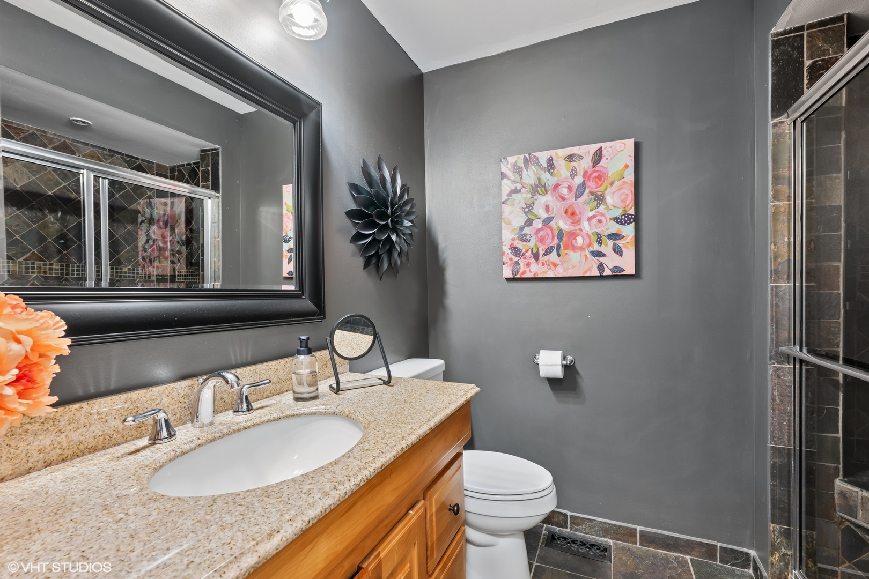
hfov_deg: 96.7
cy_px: 290
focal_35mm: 16
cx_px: 434
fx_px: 386
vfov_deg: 73.7
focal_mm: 16
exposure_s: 1/5
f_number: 9
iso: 200
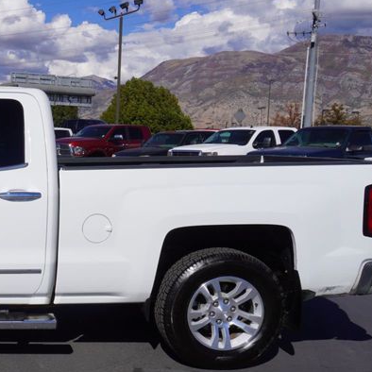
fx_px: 644
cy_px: 238
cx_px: -52
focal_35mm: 53
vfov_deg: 32.0
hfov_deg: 28.7
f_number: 10
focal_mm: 16
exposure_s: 1/400
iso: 100
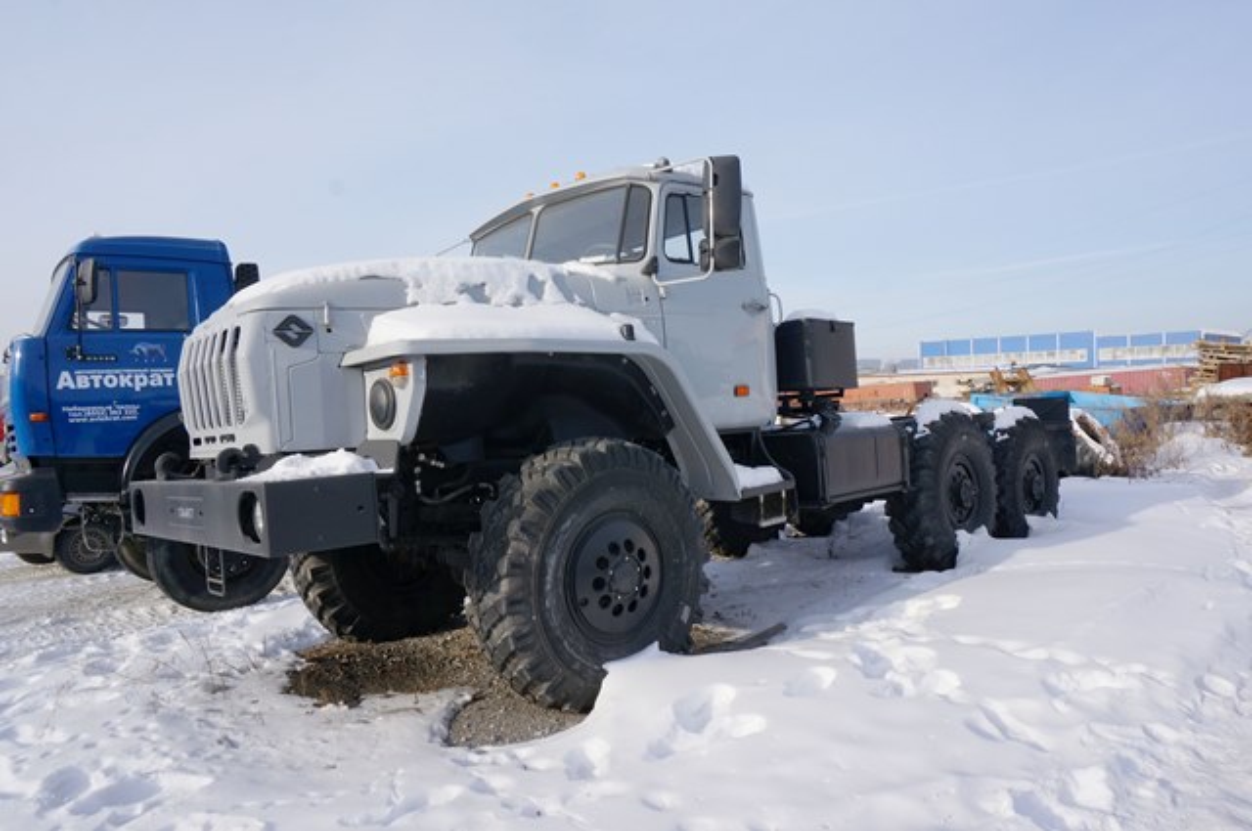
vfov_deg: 53.0
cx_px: 626
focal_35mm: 24
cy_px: 416
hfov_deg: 73.8
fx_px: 834
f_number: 13
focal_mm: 16
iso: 100
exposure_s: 1/125
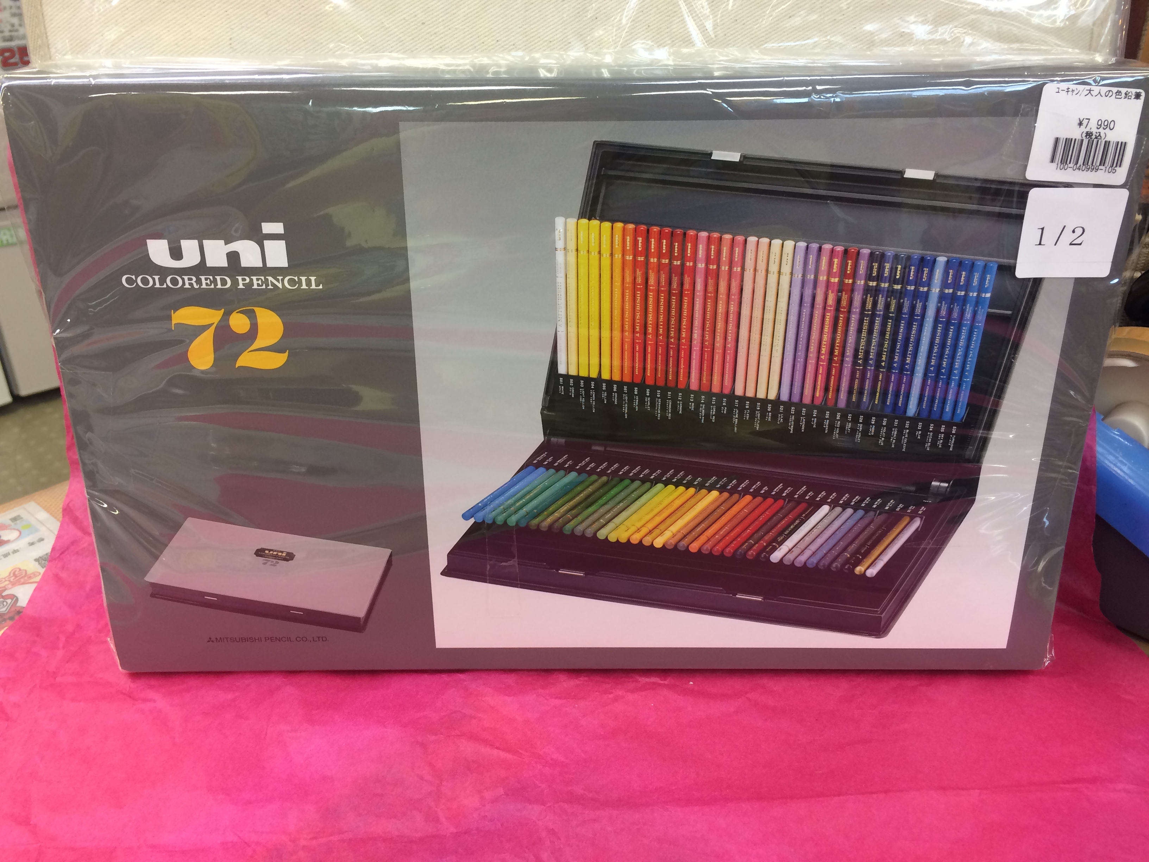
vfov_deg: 48.2
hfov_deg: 61.7
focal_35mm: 29
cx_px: 574
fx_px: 963
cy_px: 431
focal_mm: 4.15
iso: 50
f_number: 2.2
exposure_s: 1/30
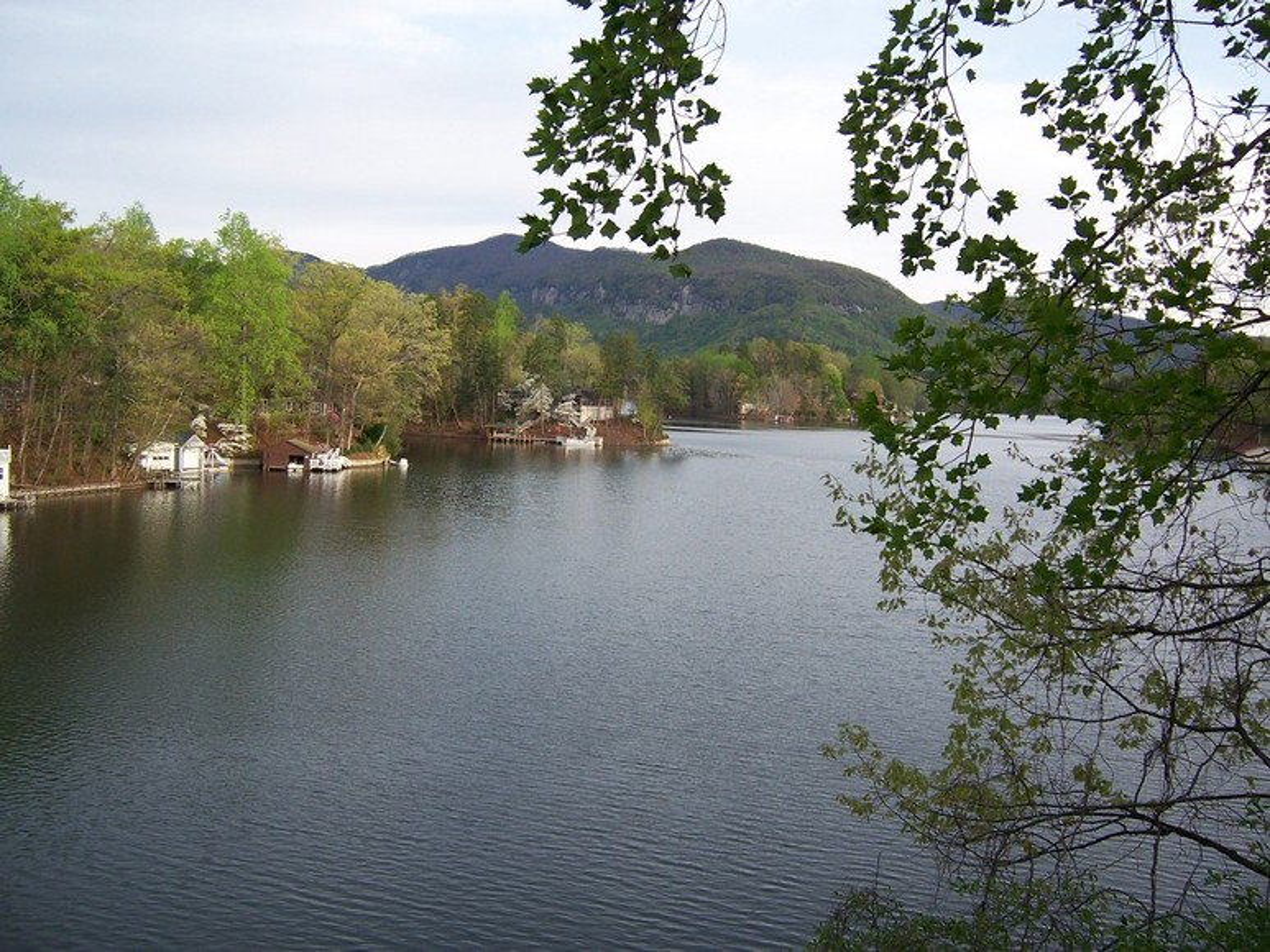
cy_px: 476
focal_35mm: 33
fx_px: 1211
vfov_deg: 43.0
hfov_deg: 55.3
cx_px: 635
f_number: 3.4
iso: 80
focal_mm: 5.5
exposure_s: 1/180
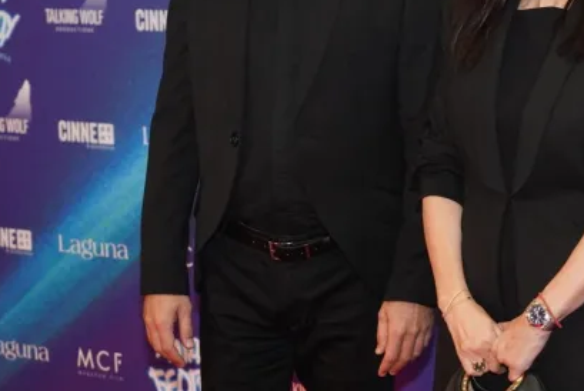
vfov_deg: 13.1
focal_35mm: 104
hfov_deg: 19.4
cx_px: 458
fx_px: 1690
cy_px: 30
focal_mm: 56
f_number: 4
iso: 2500
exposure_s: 1/250
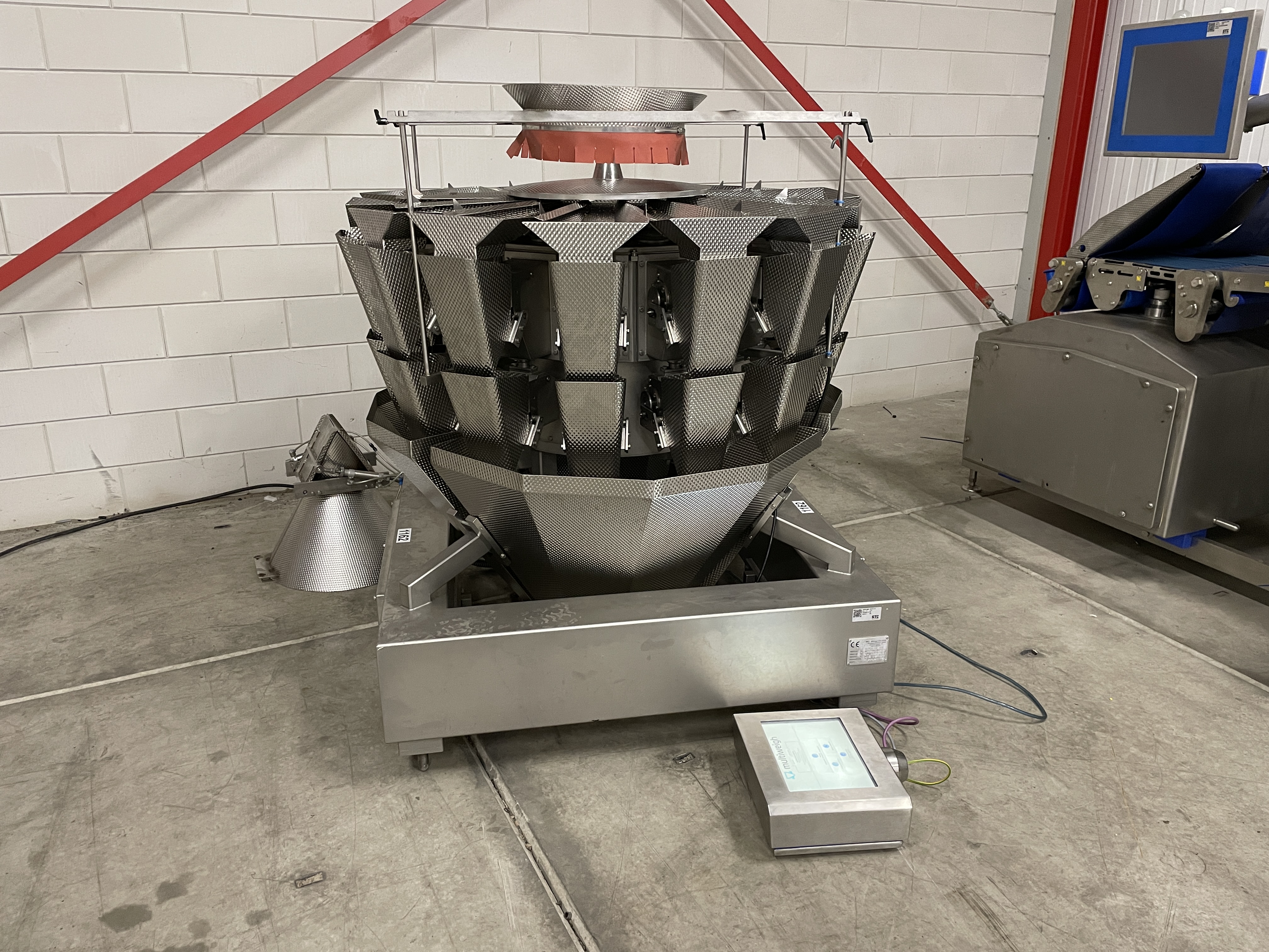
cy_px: 476
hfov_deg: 67.3
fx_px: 953
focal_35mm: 26
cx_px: 634
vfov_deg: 53.1
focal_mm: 4.2
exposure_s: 1/50
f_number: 1.6
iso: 400
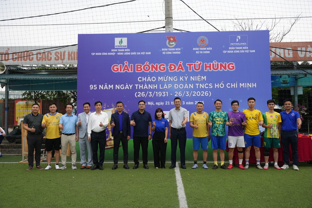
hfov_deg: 53.9
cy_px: 104
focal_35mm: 35
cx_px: 156
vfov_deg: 37.4
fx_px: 307
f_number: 5.6
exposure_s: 1/200
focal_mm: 35.4
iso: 250
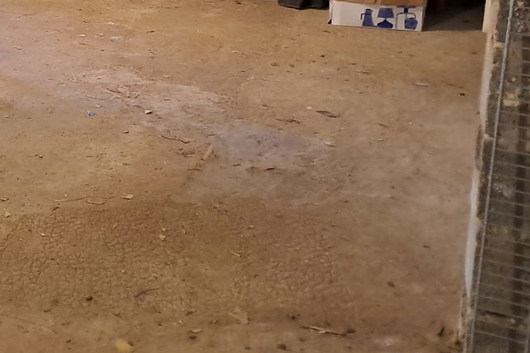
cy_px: -20
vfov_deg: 20.4
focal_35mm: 64
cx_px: 88
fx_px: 942
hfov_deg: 30.5
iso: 400
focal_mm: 4.65
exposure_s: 1/25
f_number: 1.8
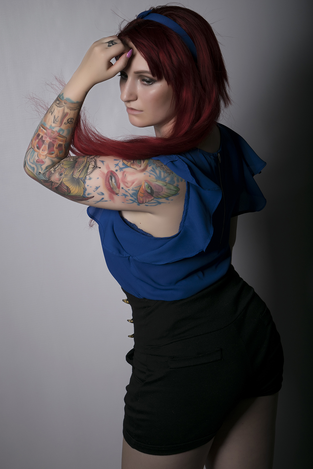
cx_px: 157
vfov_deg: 24.3
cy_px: 237
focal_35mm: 84
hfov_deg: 16.4
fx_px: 1089
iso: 100
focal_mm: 55
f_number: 11
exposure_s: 1/200
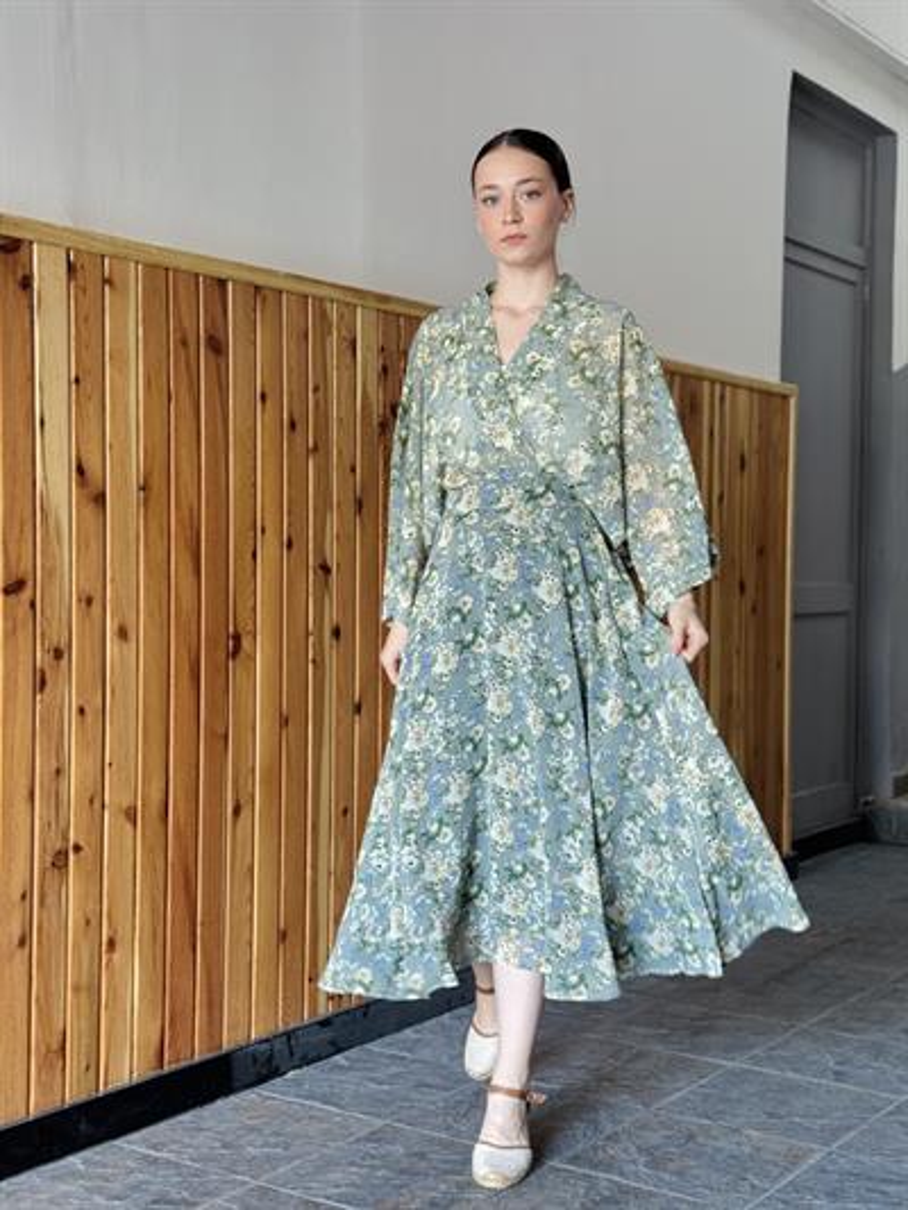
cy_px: 605
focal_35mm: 48
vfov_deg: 39.6
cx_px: 454
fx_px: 1678
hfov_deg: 30.3
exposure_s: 1/50
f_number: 1.78
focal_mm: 6.76
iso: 250
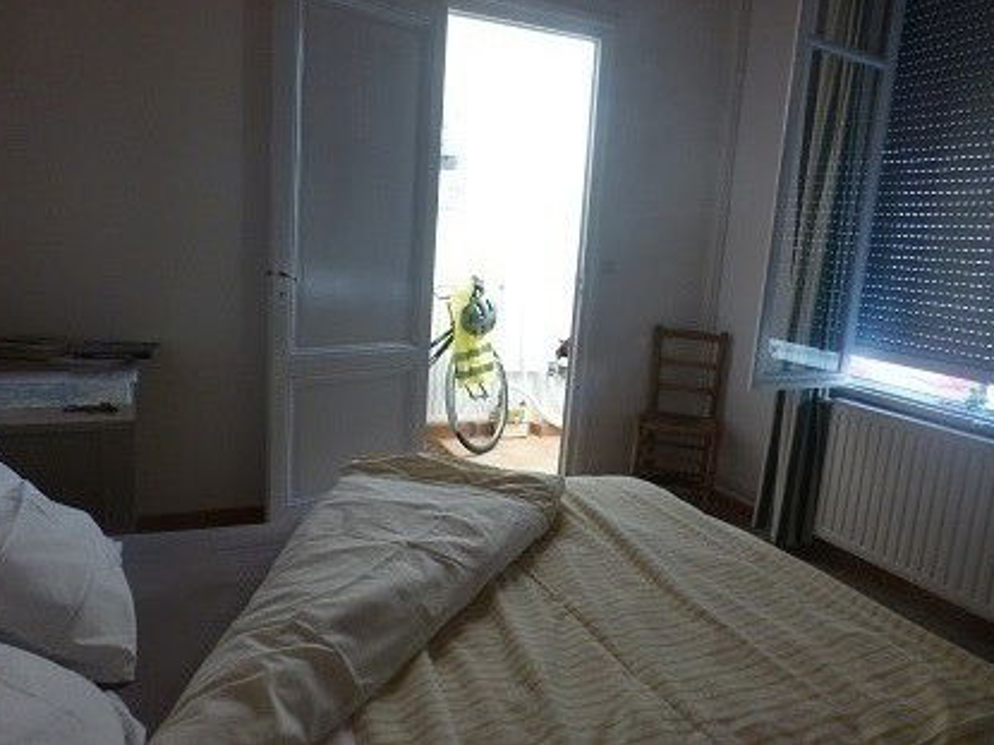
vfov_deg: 54.8
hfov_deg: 69.4
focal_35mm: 25
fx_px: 718
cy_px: 359
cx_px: 486
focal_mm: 4.3
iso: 400
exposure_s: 1/50
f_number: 3.3
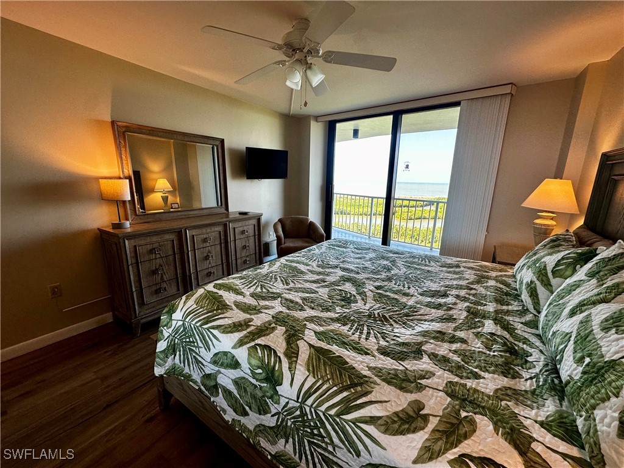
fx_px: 252
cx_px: 312
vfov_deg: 85.7
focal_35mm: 14
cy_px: 234
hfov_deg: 102.1
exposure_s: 1/120
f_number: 2.2
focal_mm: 2.22
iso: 100
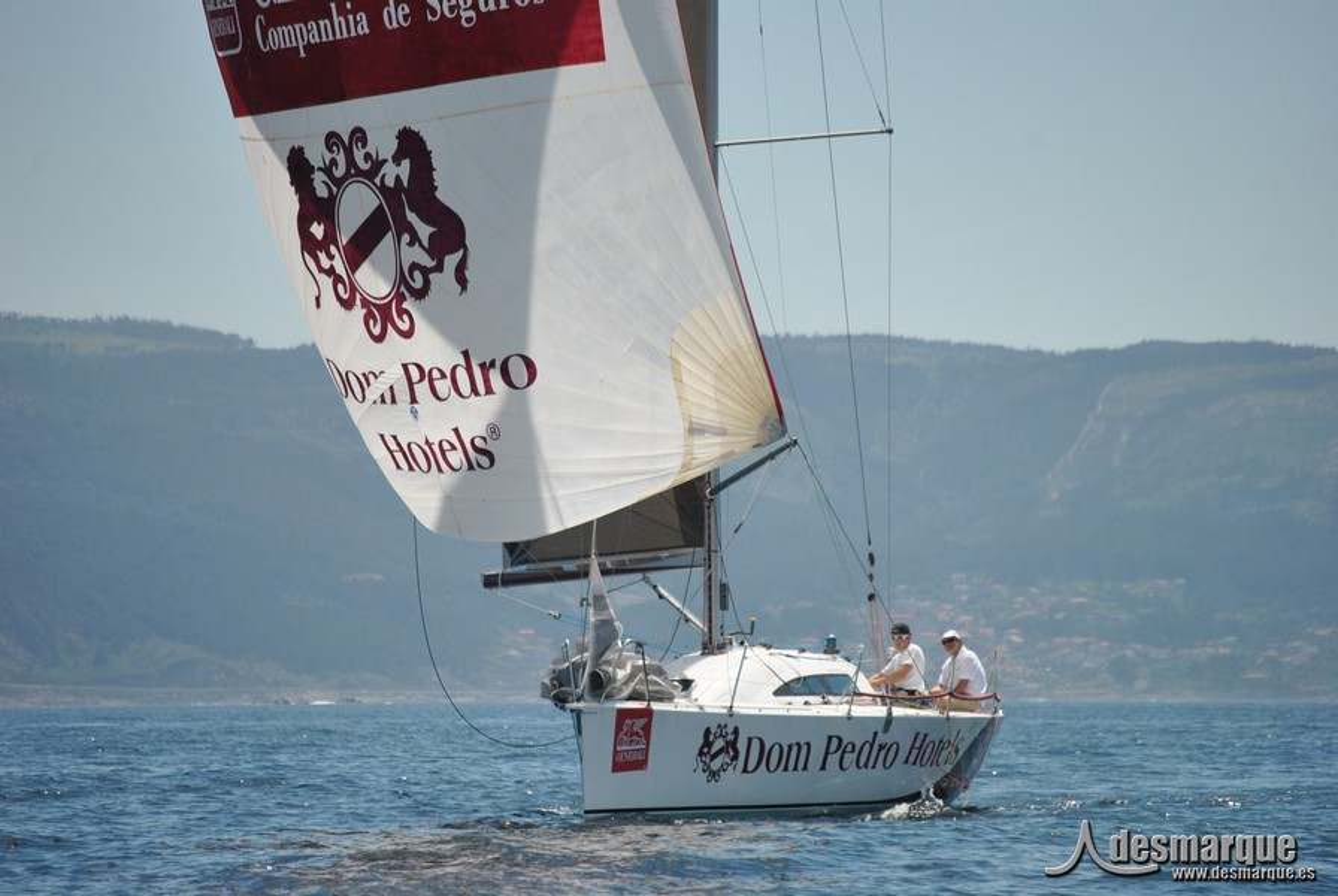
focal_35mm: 248
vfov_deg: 5.6
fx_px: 9211
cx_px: 669
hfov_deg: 8.3
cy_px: 448
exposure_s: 1/1250
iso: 200
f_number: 5.3
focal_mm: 165
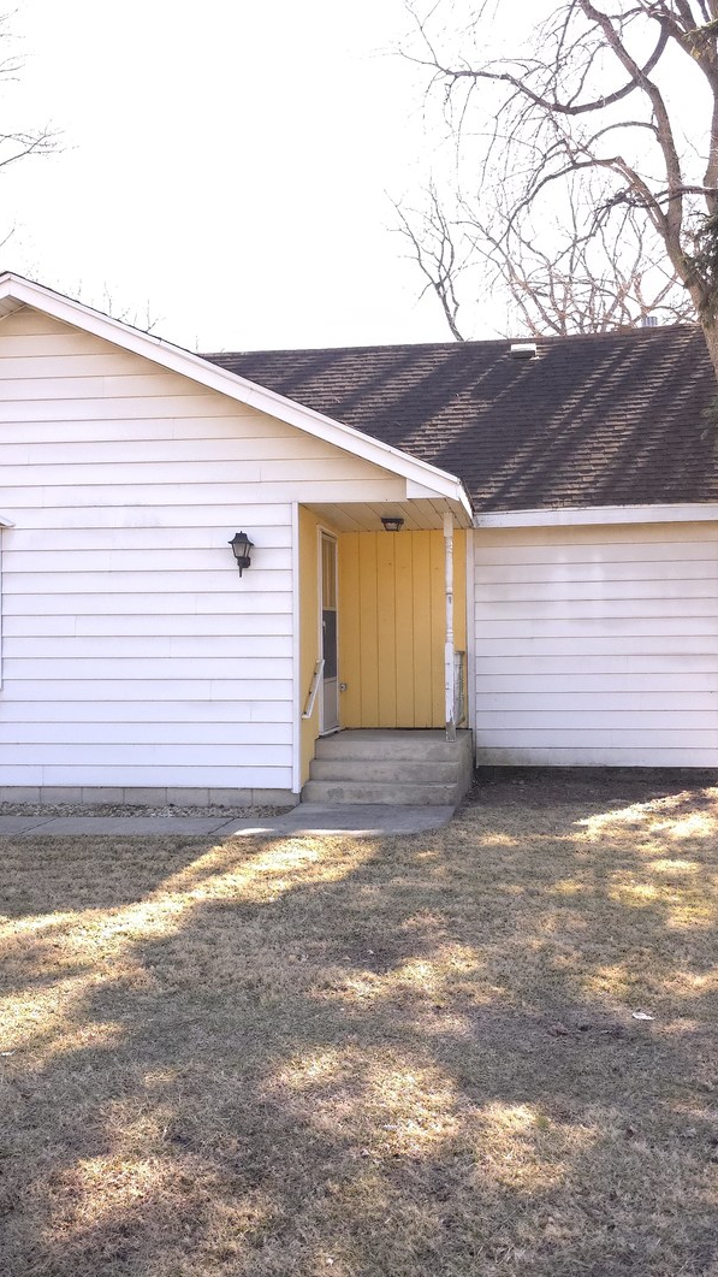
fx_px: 1150
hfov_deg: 34.6
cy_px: 629
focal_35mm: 34
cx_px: 381
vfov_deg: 58.0
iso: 800
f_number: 1.7
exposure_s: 1/4000
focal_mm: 6.3
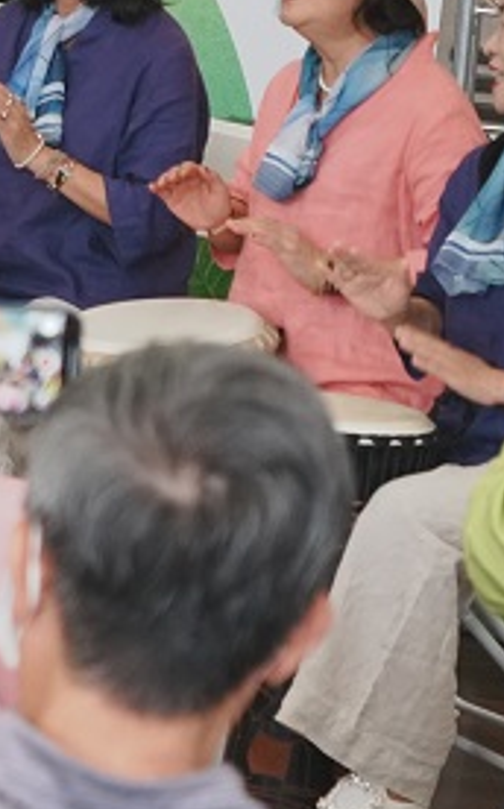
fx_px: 5858
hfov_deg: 4.8
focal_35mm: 266
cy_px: -144
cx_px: -861
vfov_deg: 7.8
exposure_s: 1/250
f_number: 5.6
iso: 3200
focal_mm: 72
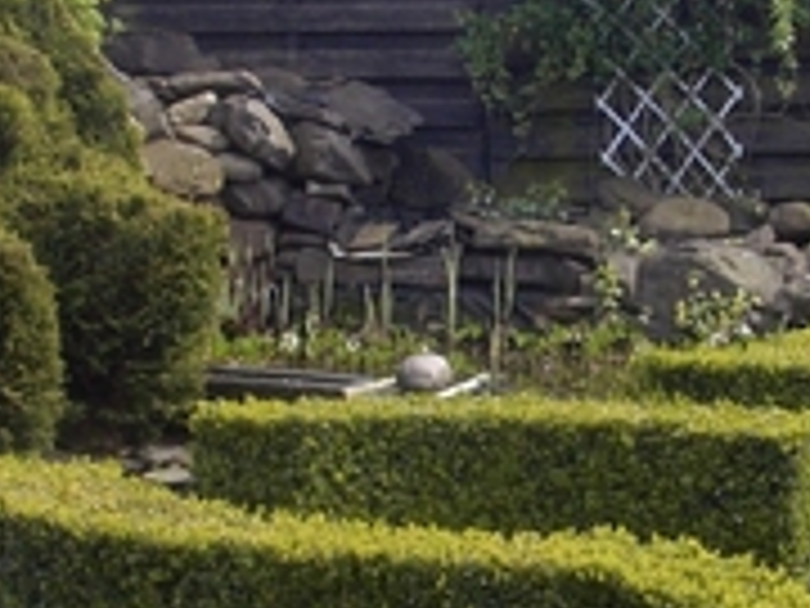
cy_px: 333
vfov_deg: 12.0
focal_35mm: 123
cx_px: 454
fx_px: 2878
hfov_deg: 16.0
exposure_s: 1/180
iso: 70
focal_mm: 5.7
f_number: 4.5
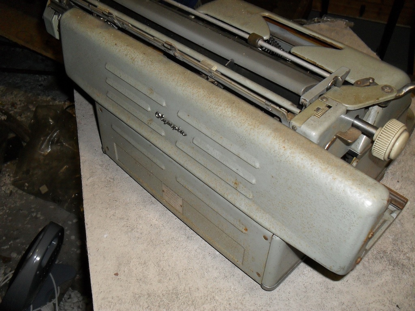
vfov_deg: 40.7
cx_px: 208
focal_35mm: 35
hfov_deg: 52.6
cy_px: 156
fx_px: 420
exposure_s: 1/45
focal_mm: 6.3
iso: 200
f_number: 3.2
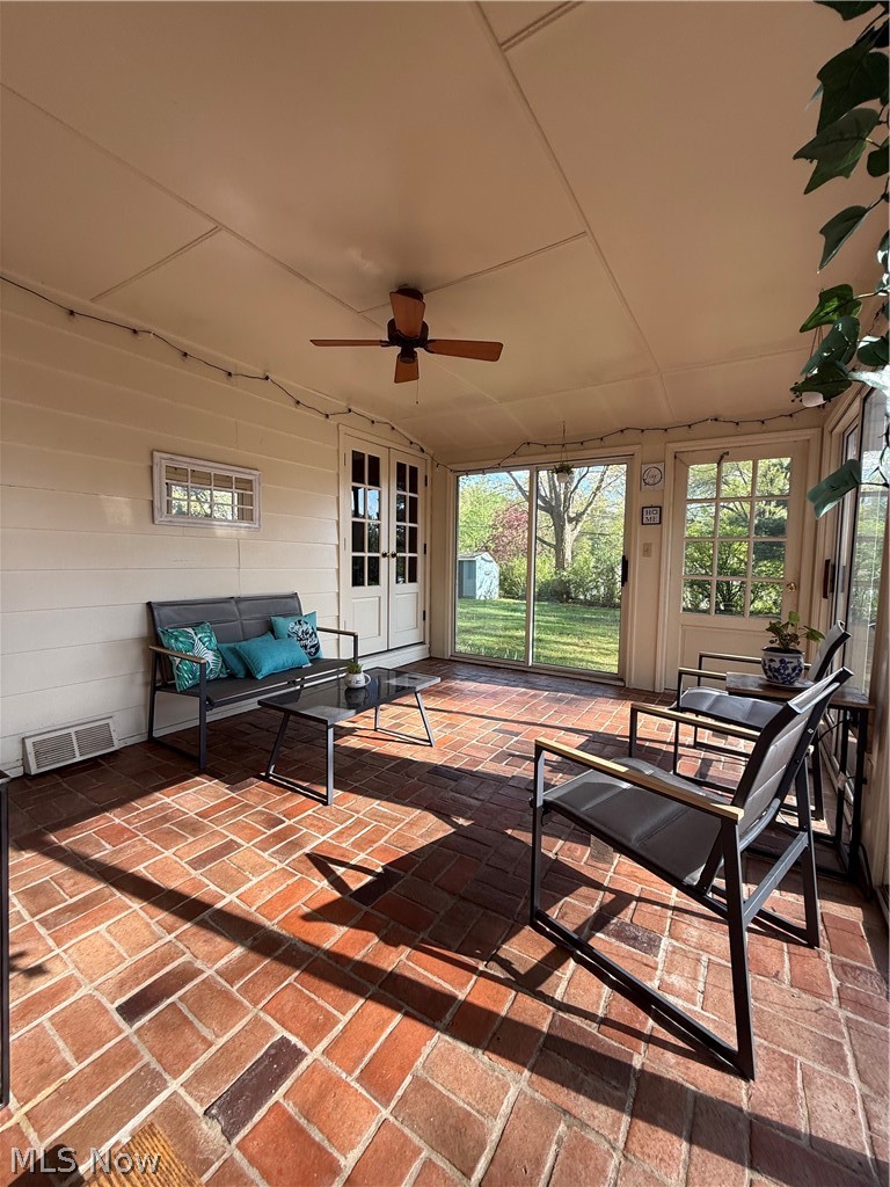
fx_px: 480
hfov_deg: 85.7
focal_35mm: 14
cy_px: 594
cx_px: 445
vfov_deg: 102.1
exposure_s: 1/229
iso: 50
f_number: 2.2
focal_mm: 2.22
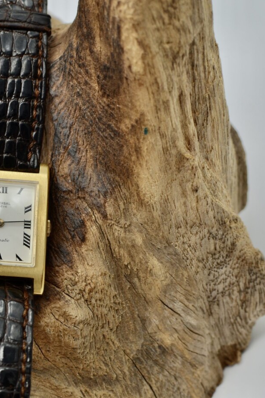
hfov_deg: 16.8
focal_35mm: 80
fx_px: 881
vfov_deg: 25.4
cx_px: 8
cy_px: 200
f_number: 5.6
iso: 200
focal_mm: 35
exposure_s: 1/125
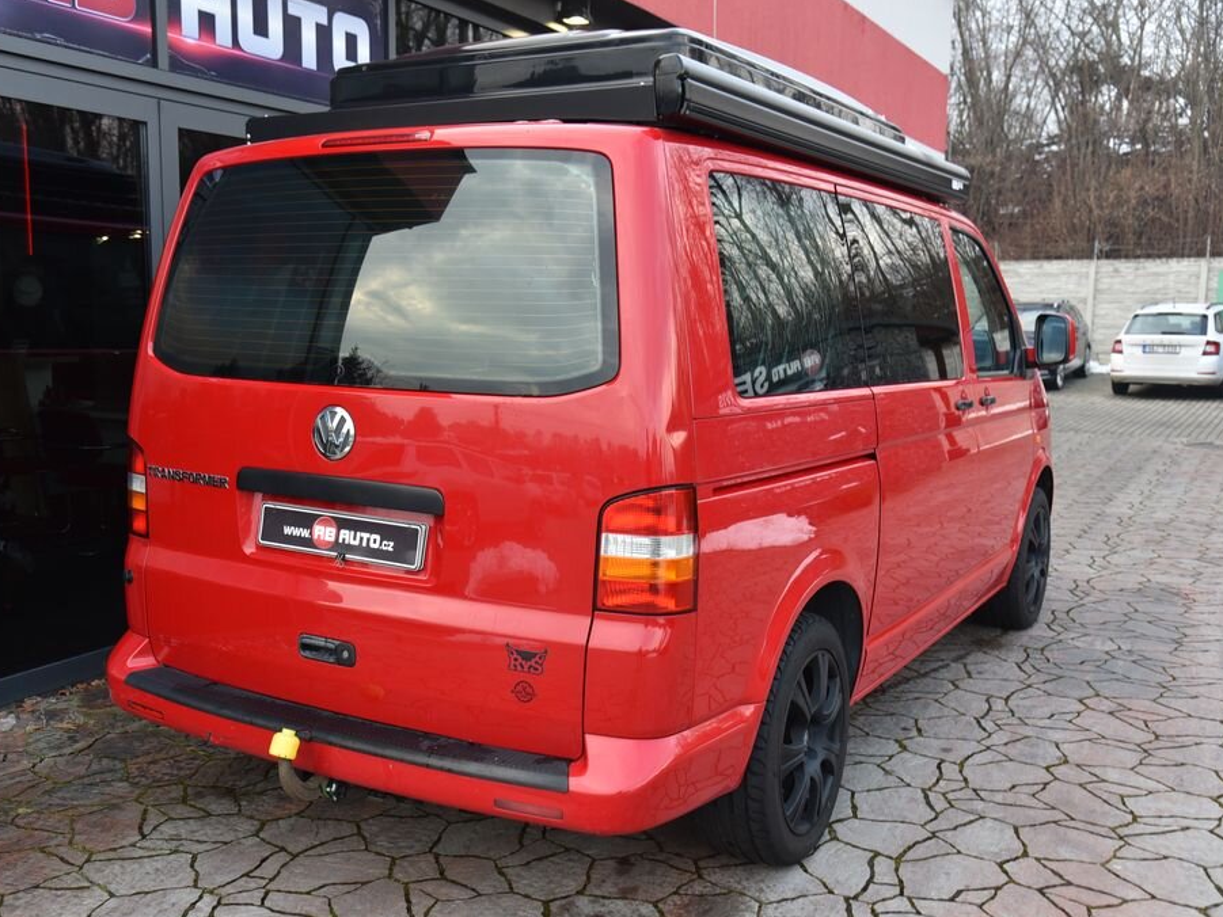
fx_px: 1237
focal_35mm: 35
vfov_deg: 40.7
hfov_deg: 52.5
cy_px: 458
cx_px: 546
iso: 500
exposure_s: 1/80
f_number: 4.5
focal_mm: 32
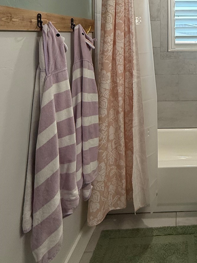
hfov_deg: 41.8
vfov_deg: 54.0
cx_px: 188
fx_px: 228
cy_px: 37
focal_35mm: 30
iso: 160
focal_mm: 2.22
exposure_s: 1/120
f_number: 2.2
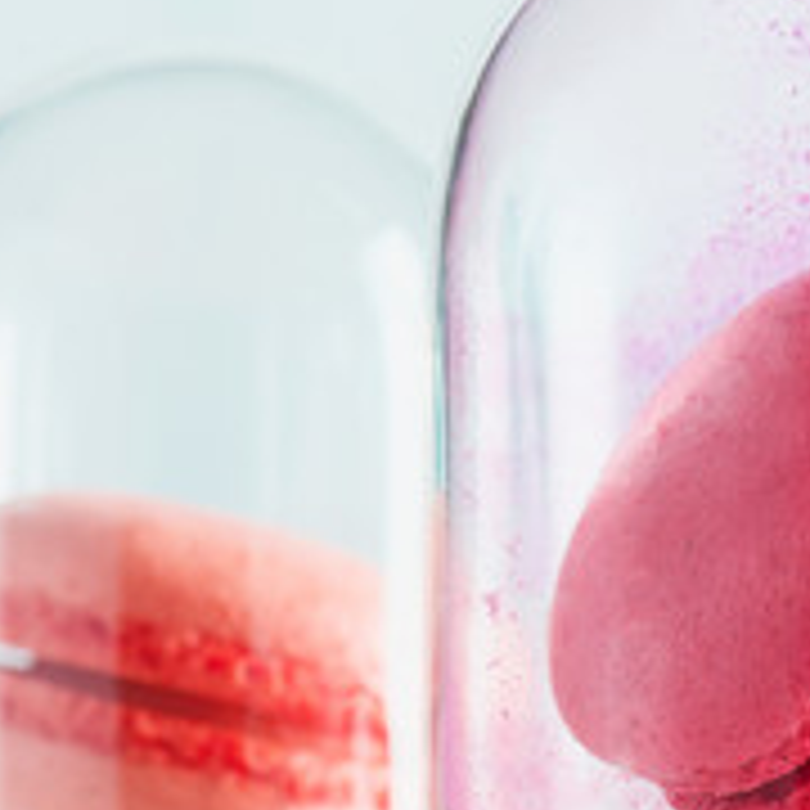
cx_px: 857
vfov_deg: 4.7
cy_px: -4
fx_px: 9848
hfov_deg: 4.7
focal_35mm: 372
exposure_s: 1/125
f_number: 8
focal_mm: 105
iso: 200
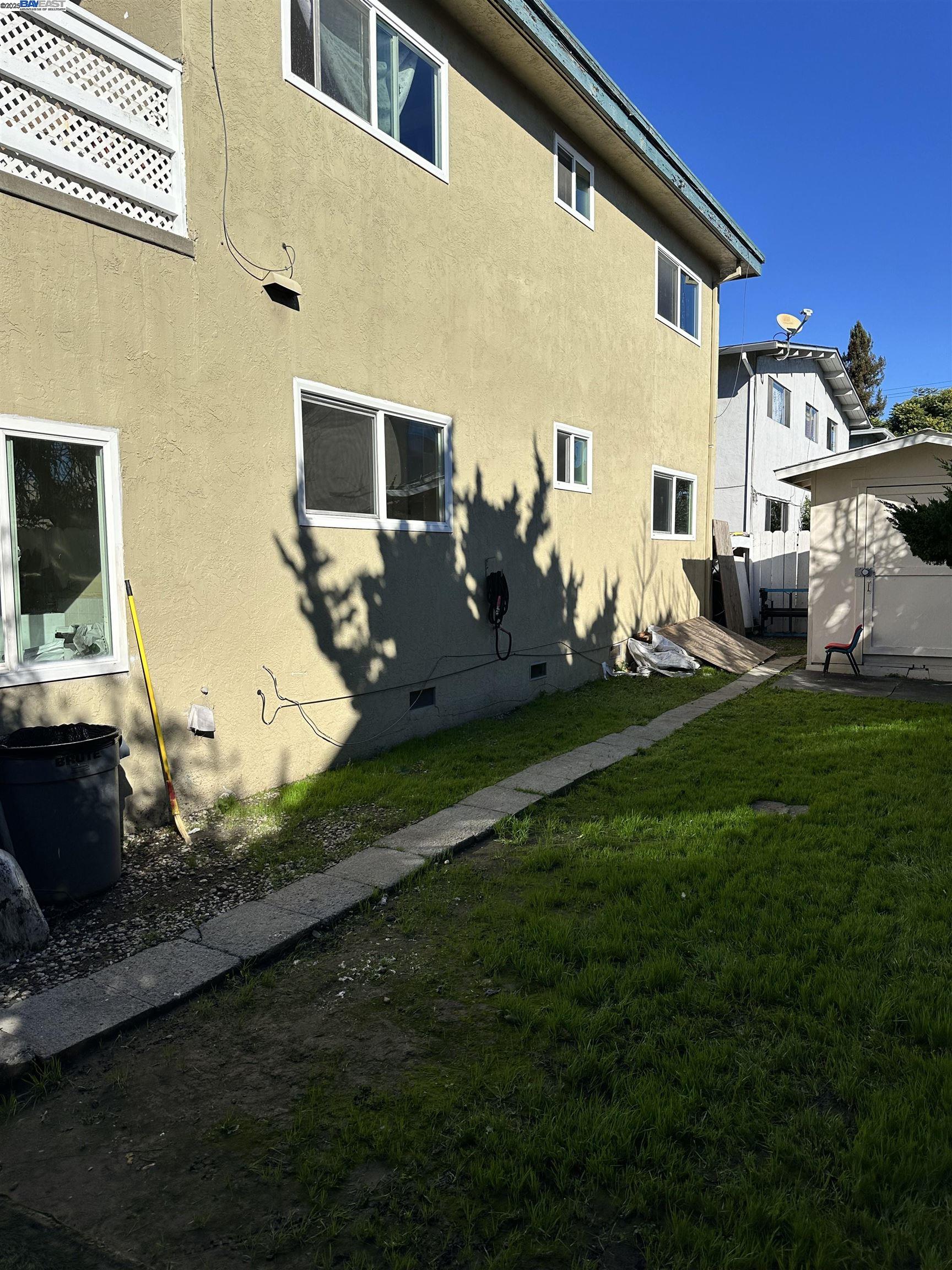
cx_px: 476
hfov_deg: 56.8
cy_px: 635
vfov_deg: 71.6
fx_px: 880
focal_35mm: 24
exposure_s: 1/5525
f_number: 1.78
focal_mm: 6.86
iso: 80
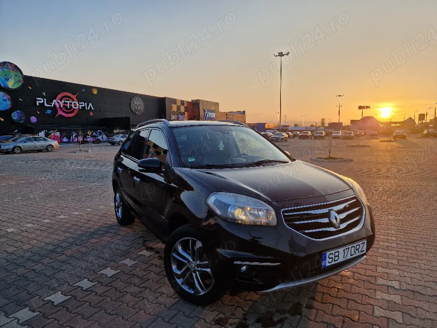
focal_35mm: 23
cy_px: 164
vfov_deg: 58.9
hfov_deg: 73.9
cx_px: 218
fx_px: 290
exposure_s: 1/476
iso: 50
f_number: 1.8
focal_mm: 5.4
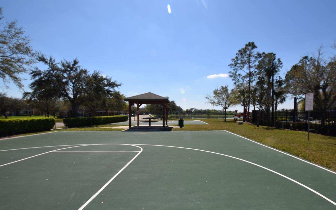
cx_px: 189
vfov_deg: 64.4
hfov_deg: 90.6
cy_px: 125
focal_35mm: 18
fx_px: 165
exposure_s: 1/200
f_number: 11
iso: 100
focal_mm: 10
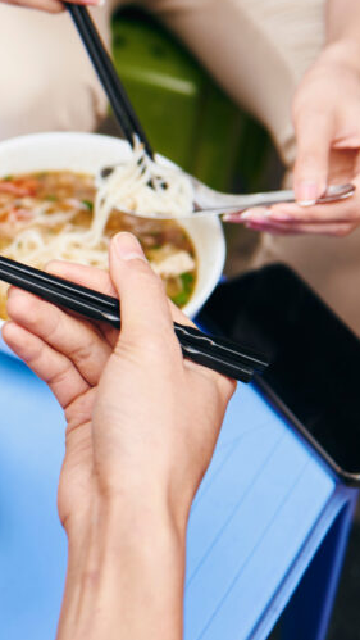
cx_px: -208
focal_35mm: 86
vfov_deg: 24.7
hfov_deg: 13.2
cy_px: 276
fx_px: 1458
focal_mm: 40
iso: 100
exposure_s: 1/160
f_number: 2.8
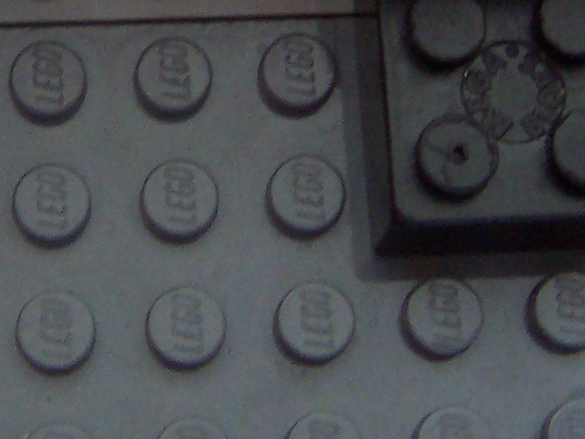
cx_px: 128
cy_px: -136
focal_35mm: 125
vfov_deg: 11.5
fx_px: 2113
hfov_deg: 15.7
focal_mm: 5.6
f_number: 2.8
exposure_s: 1/30
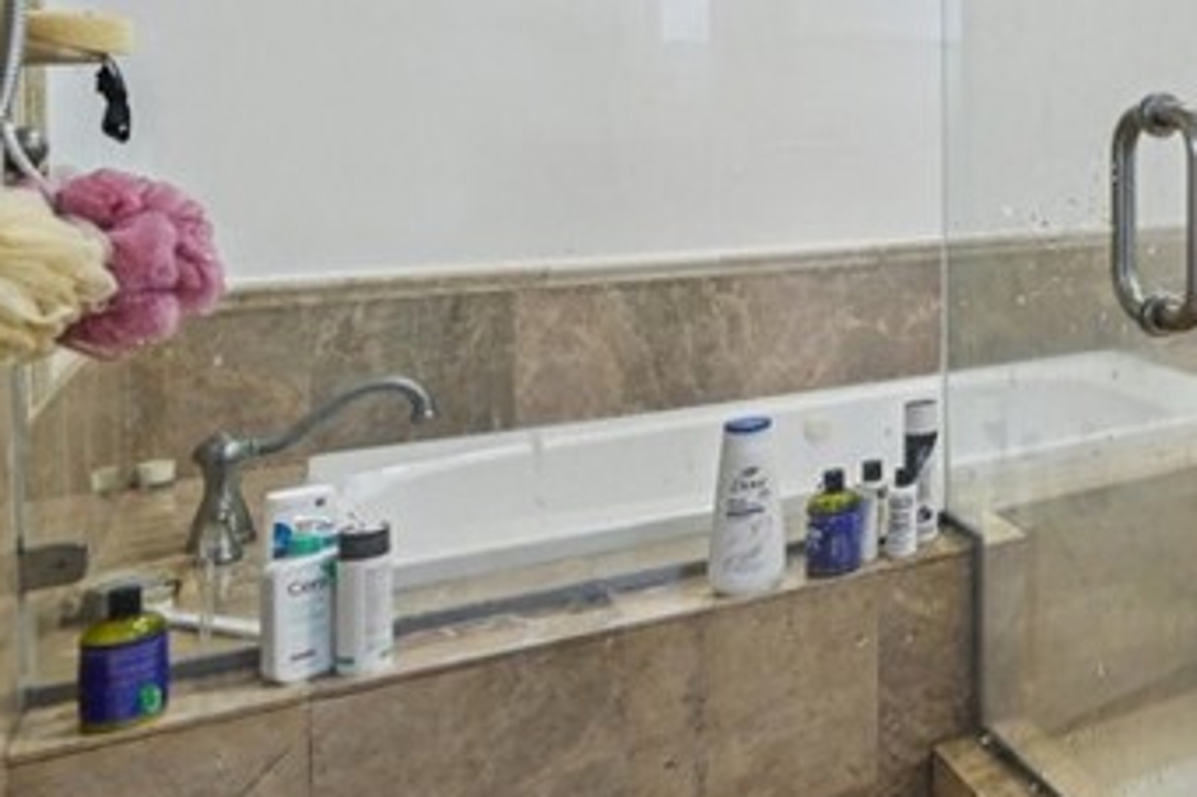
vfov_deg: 35.3
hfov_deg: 36.3
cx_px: 1534
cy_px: 123
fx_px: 1196
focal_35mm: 36
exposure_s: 1/4
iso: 250
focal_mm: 12
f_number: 8
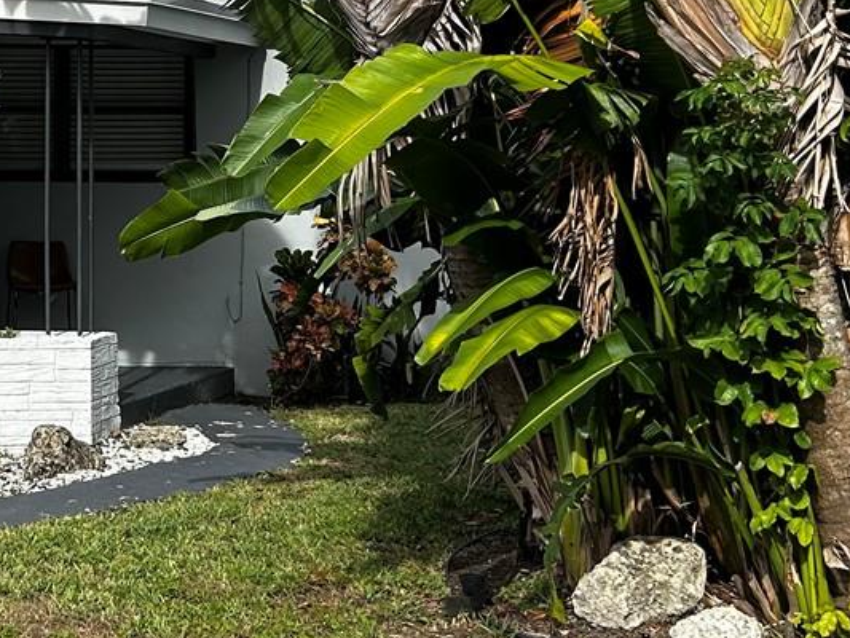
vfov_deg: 18.6
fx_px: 1916
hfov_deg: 23.6
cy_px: 75
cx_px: -69
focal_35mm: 78
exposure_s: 1/3257
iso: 50
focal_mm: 5.7
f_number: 1.5
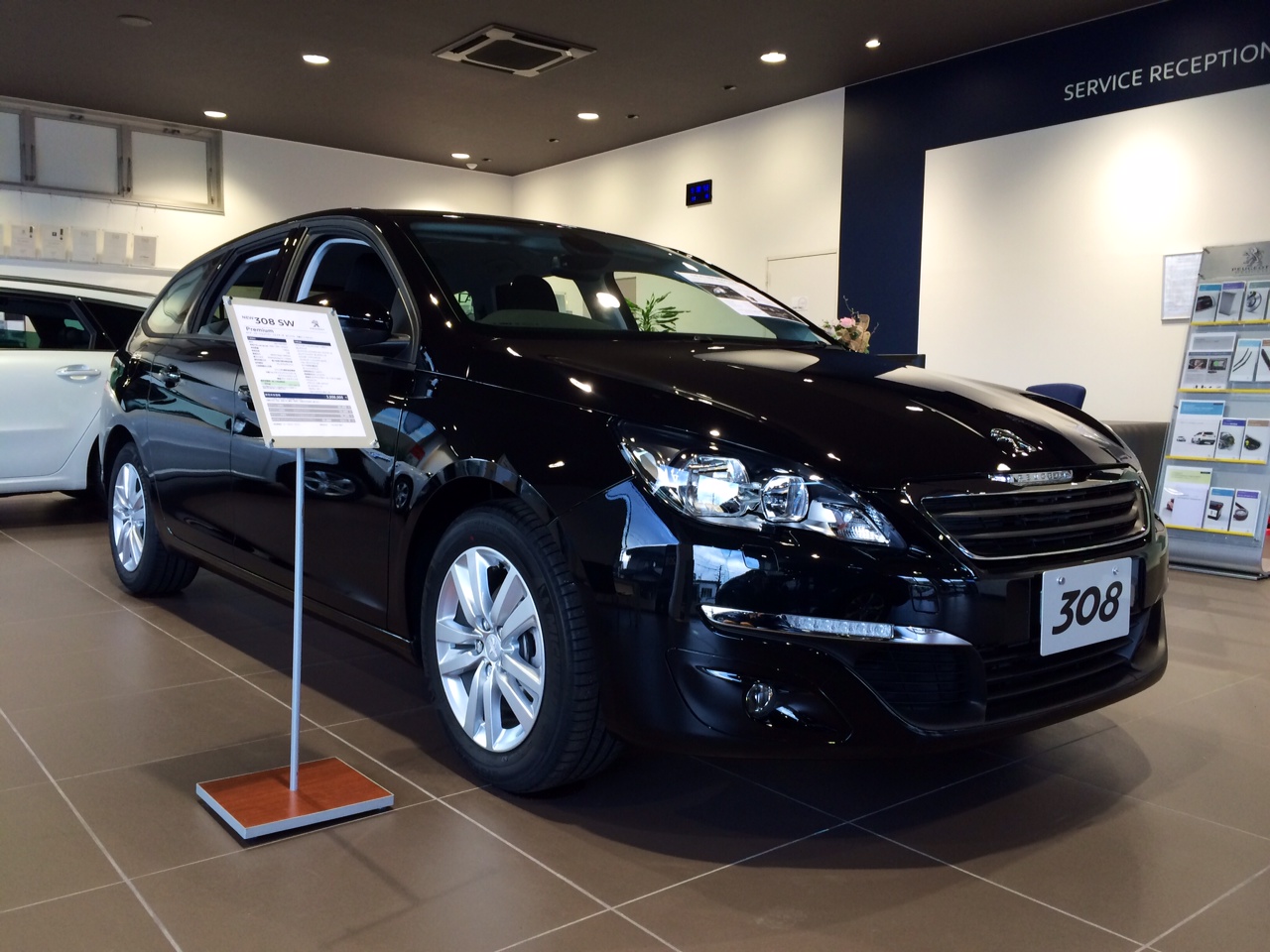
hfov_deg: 60.0
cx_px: 635
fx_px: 1101
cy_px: 476
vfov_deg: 46.8
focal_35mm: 30
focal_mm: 4.12
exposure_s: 1/30
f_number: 2.2
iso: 40
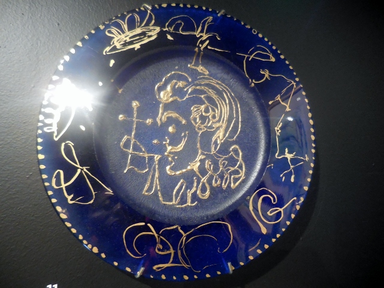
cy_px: 144
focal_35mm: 25
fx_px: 277
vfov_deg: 54.9
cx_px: 192
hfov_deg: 69.4
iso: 640
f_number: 3.3
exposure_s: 1/8
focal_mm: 4.5
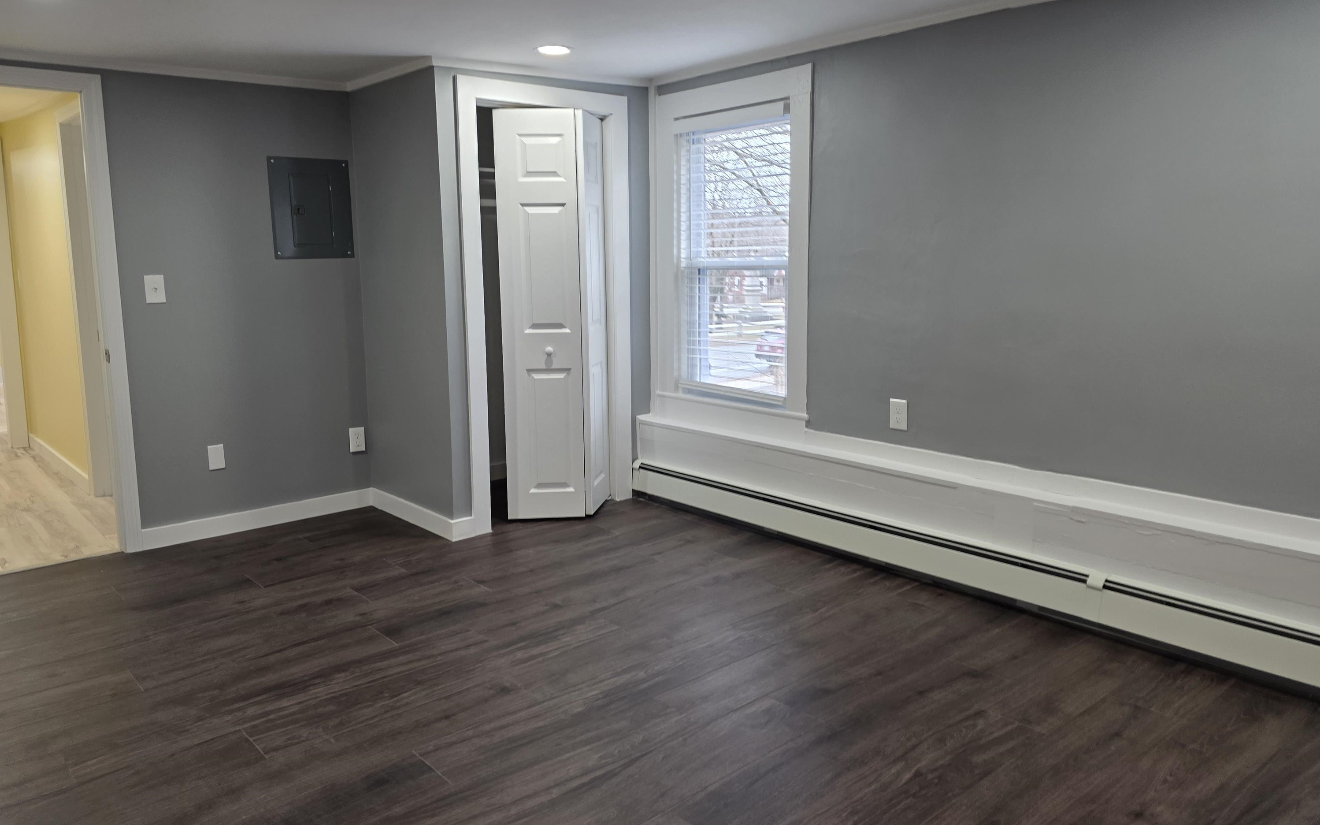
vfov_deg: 49.2
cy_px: 370
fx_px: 899
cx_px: 664
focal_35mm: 25
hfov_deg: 72.6
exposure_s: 1/120
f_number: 1.7
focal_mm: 6.3
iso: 200
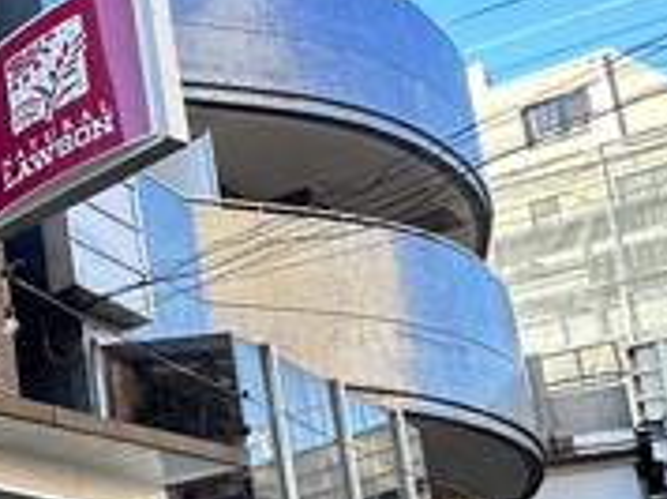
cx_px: -566
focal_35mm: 63
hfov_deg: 20.5
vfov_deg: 21.3
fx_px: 1212
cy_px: 630
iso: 50
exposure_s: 1/99
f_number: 2.2
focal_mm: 2.22
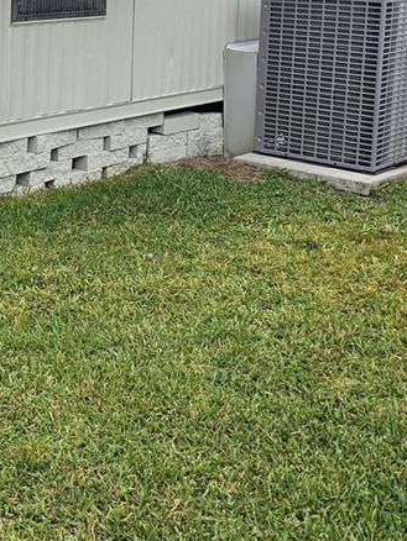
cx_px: -11
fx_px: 987
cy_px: 65
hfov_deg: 22.3
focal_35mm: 63
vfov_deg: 29.6
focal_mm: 6.3
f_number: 1.7
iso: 10
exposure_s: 1/758
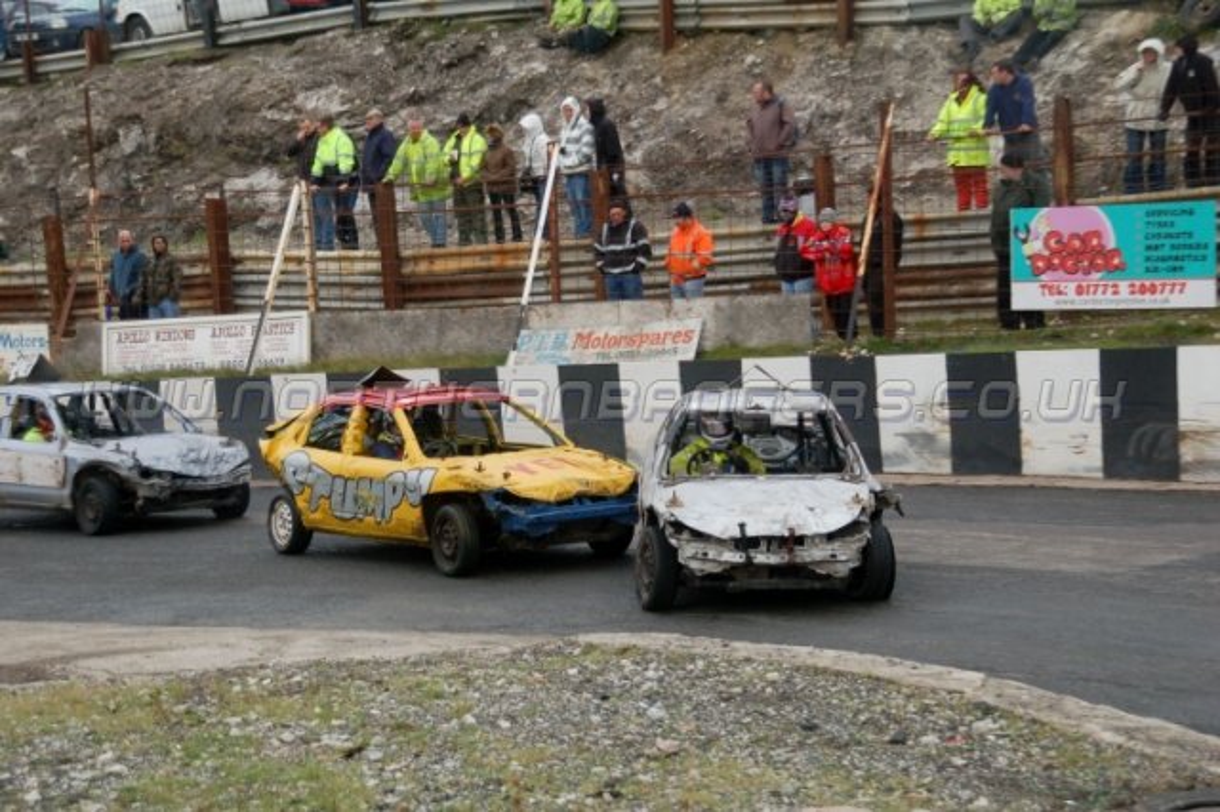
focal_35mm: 82
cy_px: 406
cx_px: 610
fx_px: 2794
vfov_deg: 16.5
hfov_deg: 24.6
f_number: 5.3
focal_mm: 55
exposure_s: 1/500
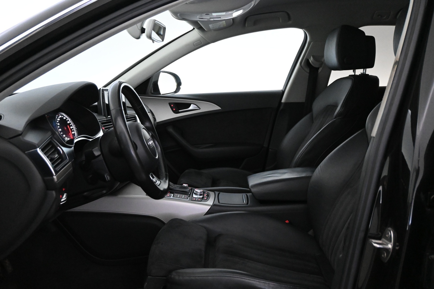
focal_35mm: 34
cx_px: 217
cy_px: 144
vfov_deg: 38.4
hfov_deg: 55.1
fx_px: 416
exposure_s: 1/60
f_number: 4.2
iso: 6400
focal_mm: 23
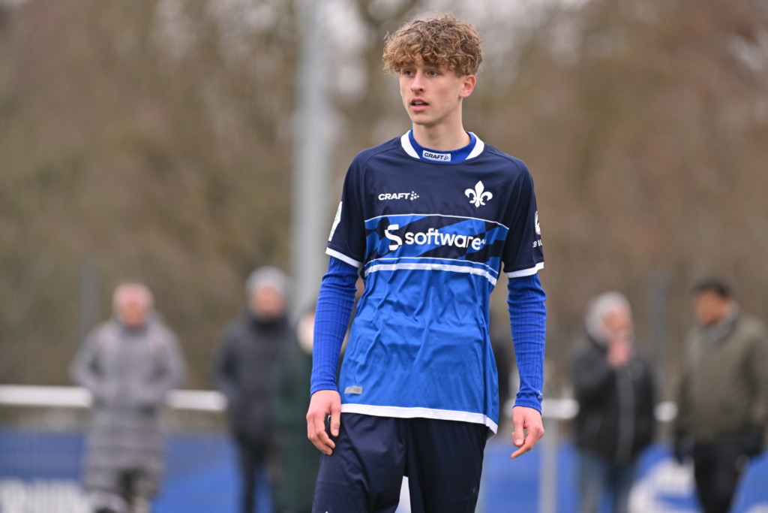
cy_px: 256
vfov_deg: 2.8
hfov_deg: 4.1
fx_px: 10667
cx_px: 384
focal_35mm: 500
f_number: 5.6
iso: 640
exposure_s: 1/500
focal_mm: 500
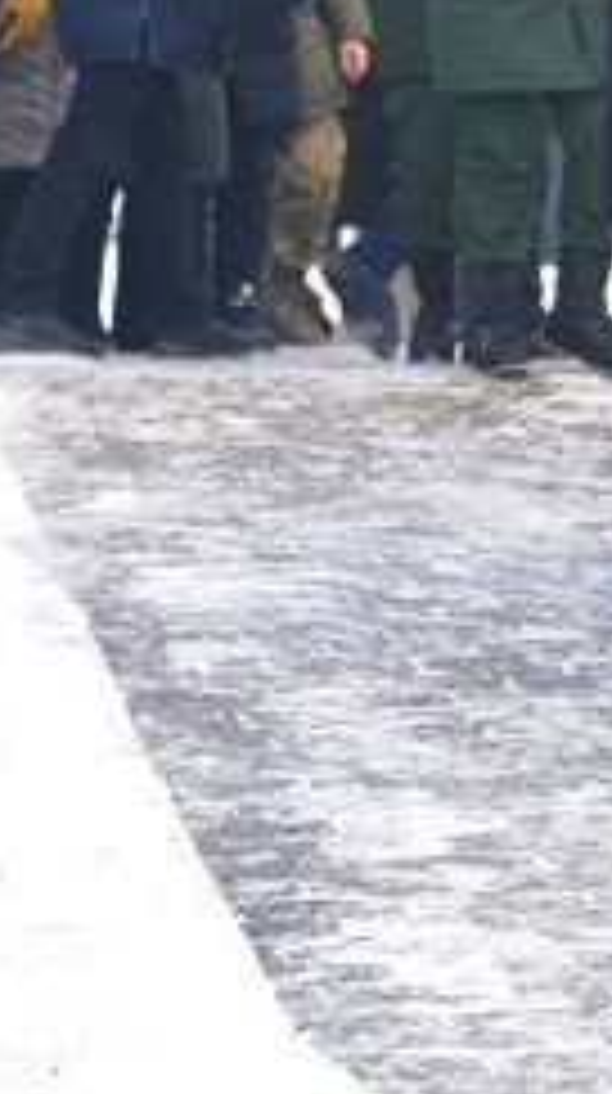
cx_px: 1174
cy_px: 182
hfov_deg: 2.9
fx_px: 11990
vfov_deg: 5.2
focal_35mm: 414
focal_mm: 150
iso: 640
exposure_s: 1/160
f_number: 5.6
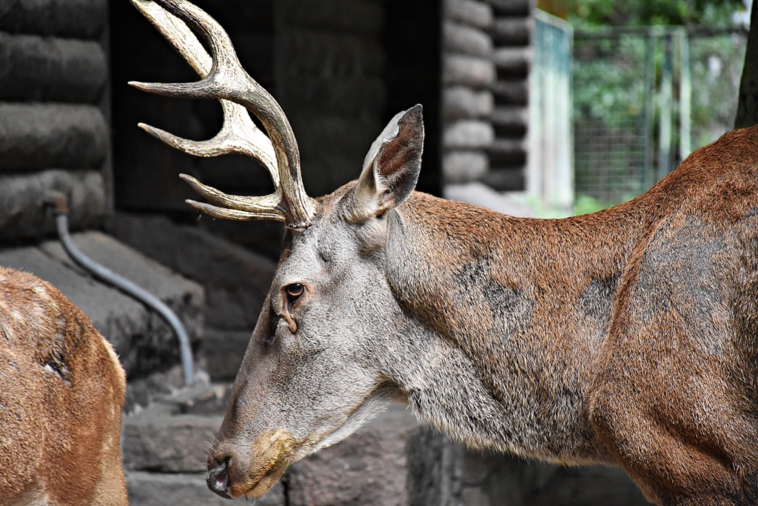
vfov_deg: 6.5
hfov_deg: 9.8
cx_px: 379
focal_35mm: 210
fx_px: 4422
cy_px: 253
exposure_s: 1/500
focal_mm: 140
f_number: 5.6
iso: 4000
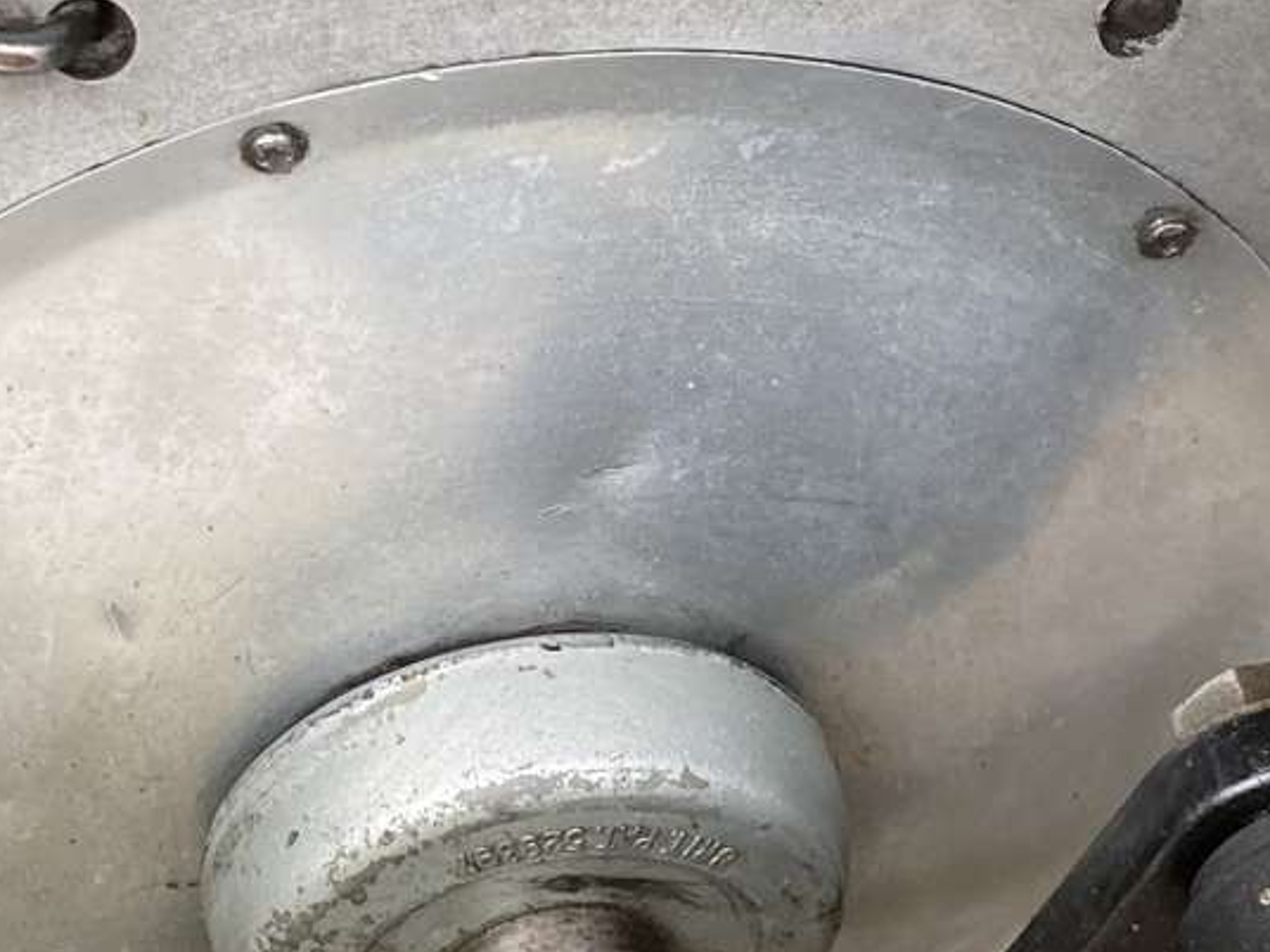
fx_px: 3559
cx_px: 462
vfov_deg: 15.2
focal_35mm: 97
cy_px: 443
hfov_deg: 20.2
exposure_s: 1/121
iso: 100
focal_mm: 4.25
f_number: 1.8
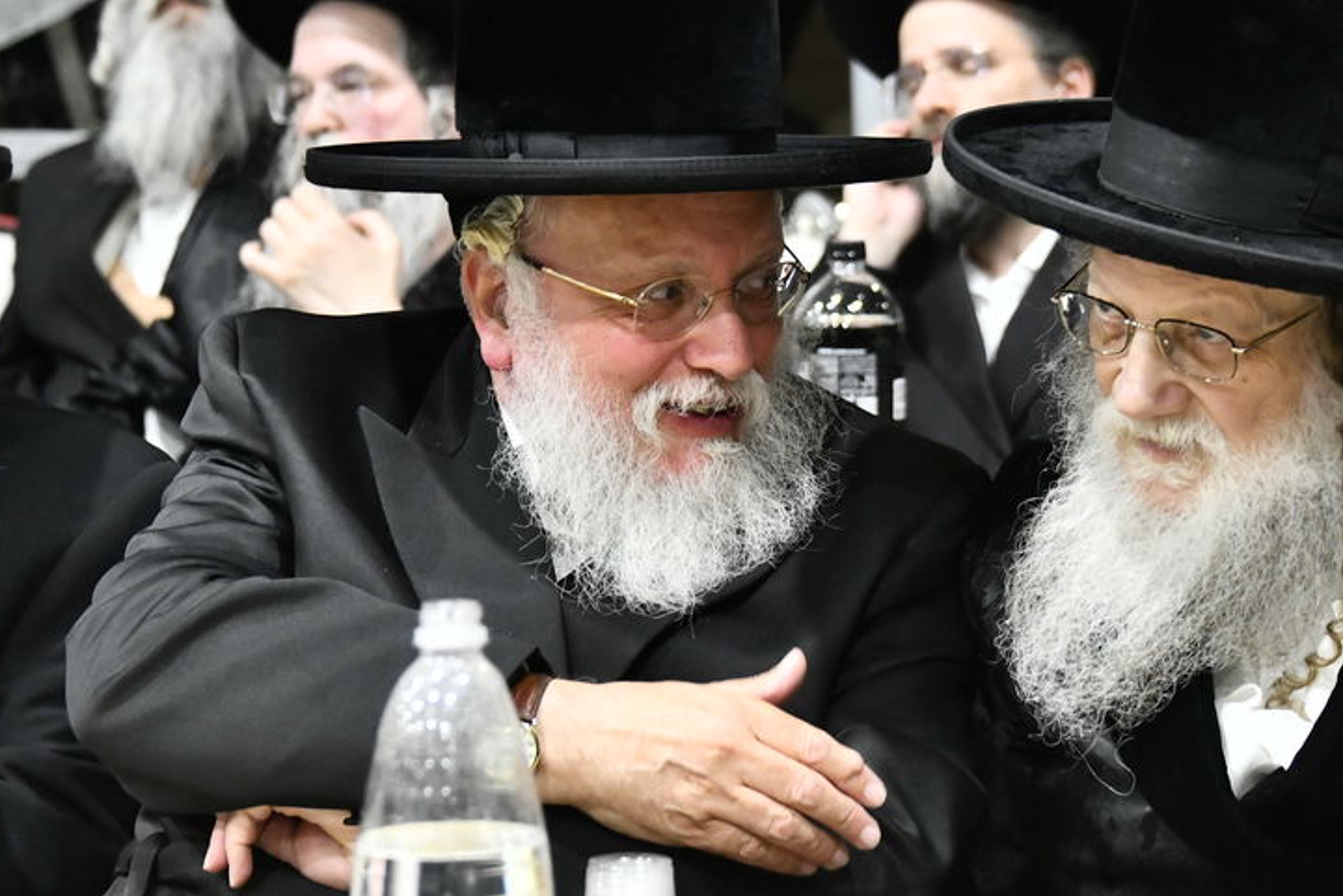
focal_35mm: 165
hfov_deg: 12.4
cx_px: 717
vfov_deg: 8.3
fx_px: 6156
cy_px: 392
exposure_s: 1/100
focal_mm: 85
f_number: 5
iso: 2500
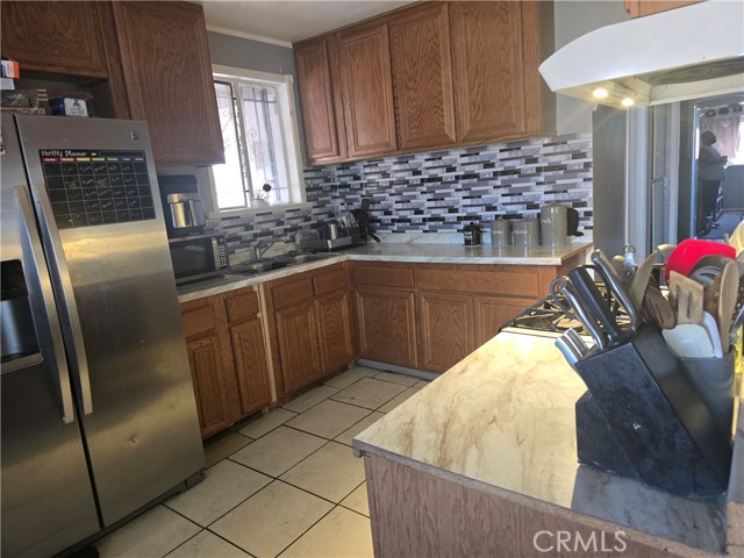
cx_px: 372
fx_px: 494
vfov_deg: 58.9
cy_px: 279
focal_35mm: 23
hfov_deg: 73.9
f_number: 1.7
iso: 320
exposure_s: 1/32.3
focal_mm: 6.3
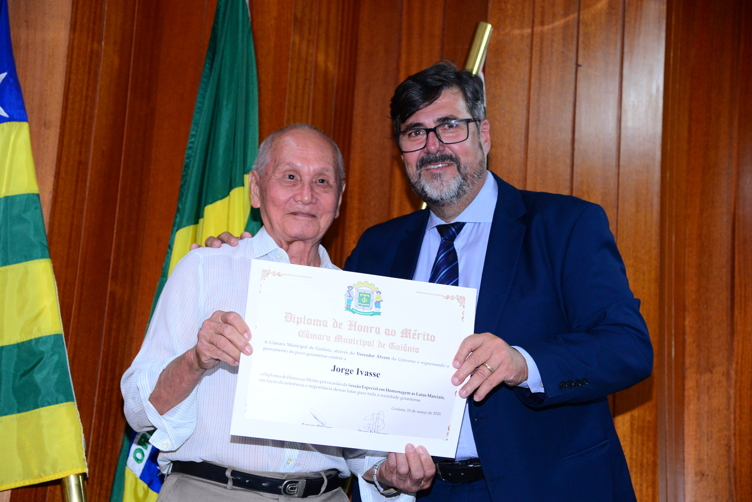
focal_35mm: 66
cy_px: 253
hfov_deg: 30.5
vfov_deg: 20.6
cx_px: 373
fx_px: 1379
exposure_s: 1/125
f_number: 4.5
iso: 2500
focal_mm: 65
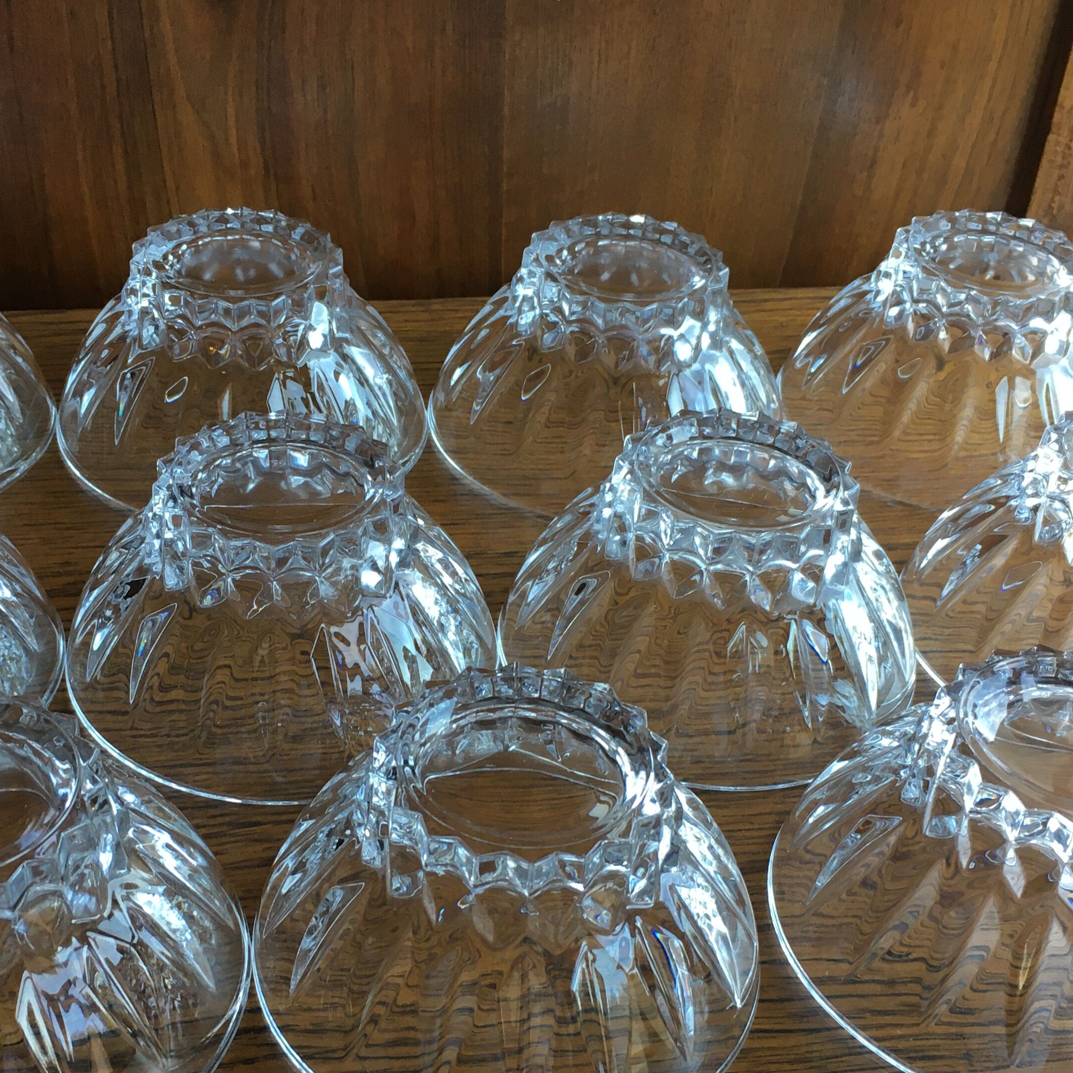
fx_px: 1683
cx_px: 488
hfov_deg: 35.3
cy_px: 711
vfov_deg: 35.0
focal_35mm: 48
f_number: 2.2
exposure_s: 1/33
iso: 64
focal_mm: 4.15
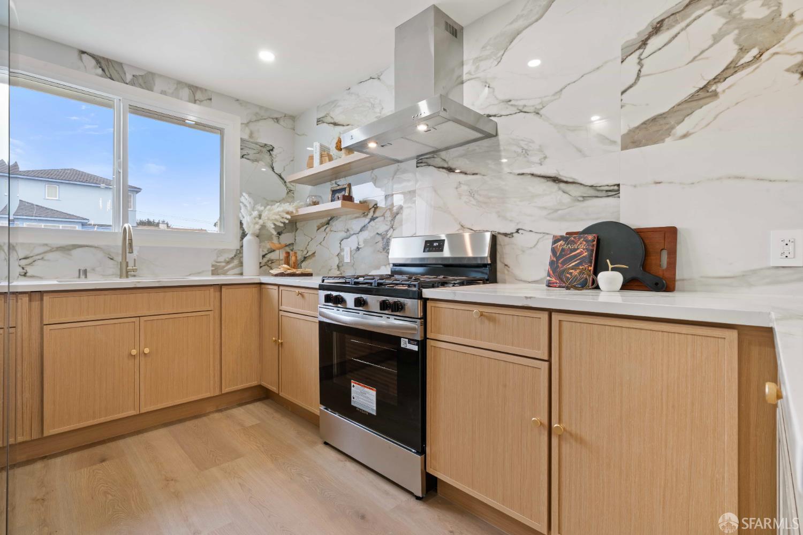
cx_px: 402
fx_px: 357
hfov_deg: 96.7
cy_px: 268
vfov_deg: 73.7
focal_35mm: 16
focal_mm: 16
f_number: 14
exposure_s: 1/1.67
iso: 250
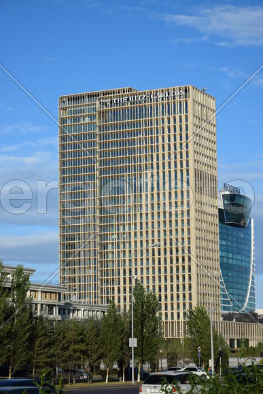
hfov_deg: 14.7
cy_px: 197
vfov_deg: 21.9
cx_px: 132
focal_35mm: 93
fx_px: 1018
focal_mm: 62
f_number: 7.1
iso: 200
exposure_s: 1/800
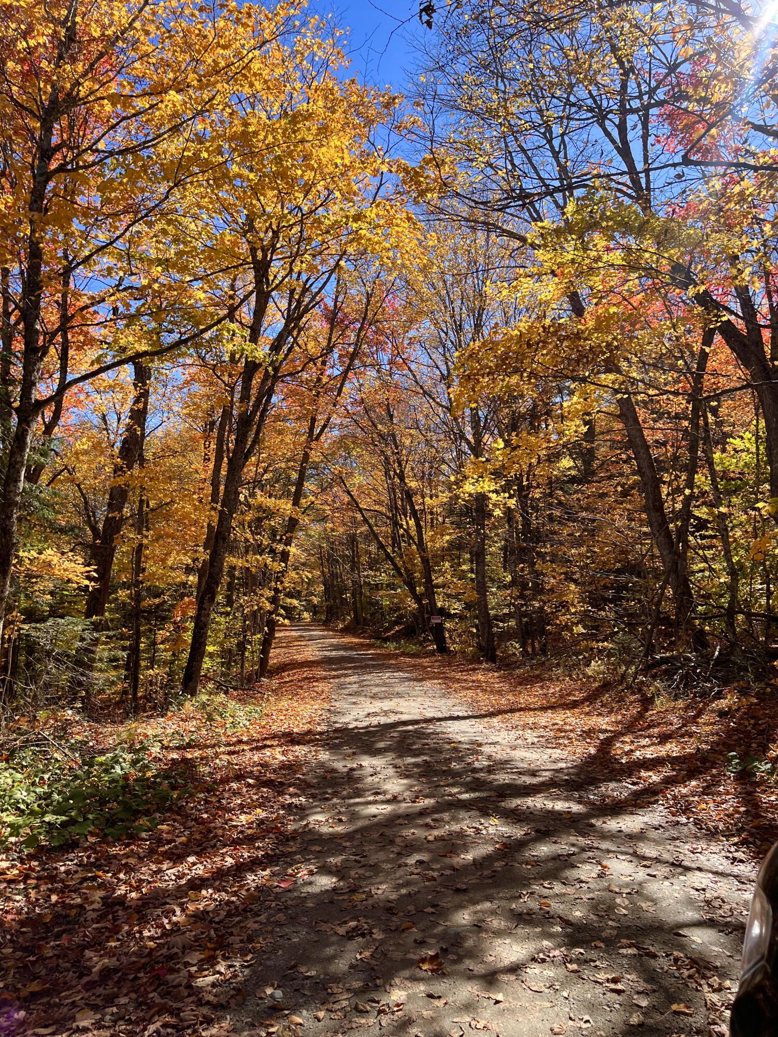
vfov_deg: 67.3
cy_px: 518
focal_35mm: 26
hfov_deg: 53.1
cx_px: 389
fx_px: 779
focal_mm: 5.7
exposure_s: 1/1621
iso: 50
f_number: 1.5
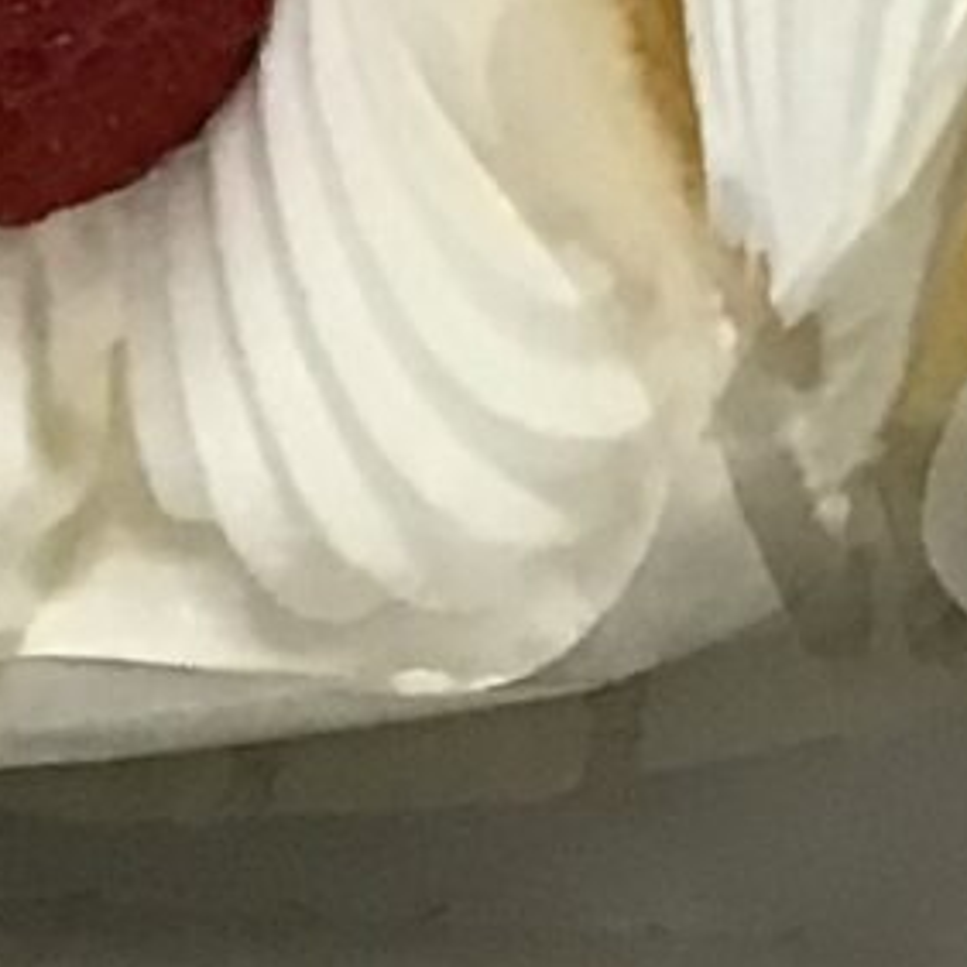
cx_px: 2280
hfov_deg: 6.7
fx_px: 7870
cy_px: -1817
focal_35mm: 249
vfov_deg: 6.5
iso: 40
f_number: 2.4
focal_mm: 3.3
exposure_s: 1/30
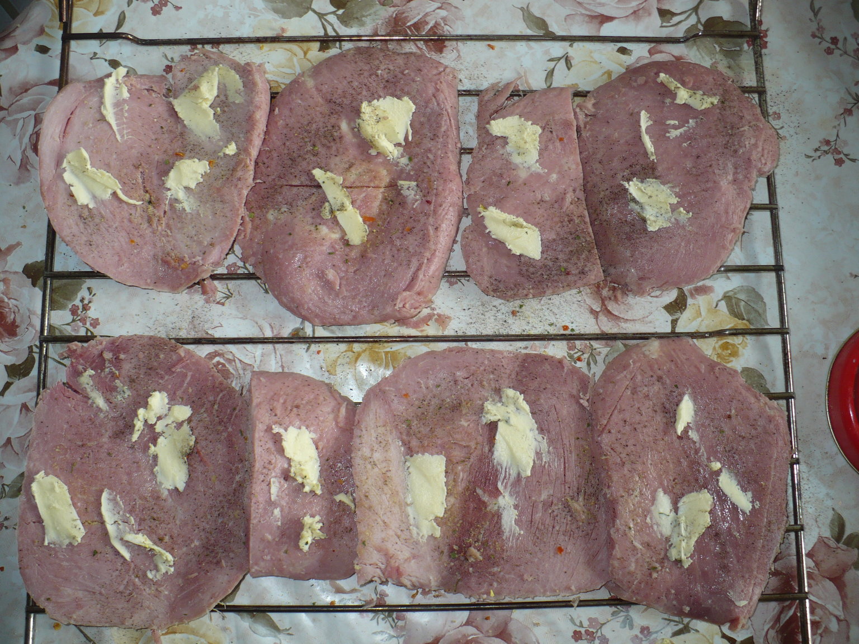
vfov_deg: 38.7
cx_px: 430
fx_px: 918
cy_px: 322
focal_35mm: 37
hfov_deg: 50.1
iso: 100
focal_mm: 6.1
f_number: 2.8
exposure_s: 1/30
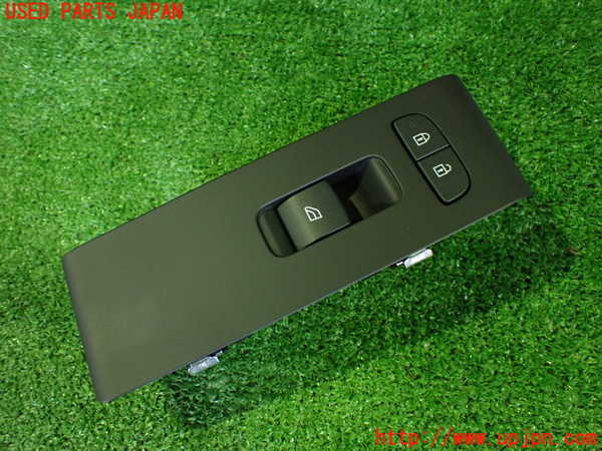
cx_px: 301
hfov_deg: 60.0
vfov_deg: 46.8
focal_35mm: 30
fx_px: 522
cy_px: 226
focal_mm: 5.4
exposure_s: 1/40
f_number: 2.3
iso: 800
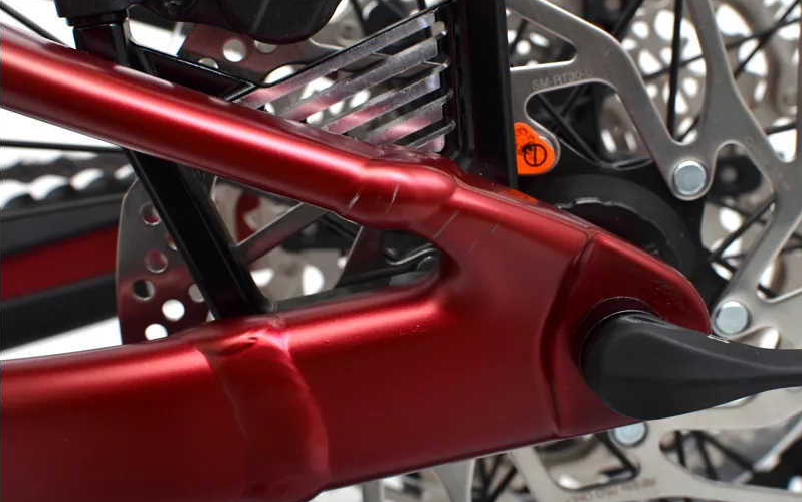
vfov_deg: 24.2
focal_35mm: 54
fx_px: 1170
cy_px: 248
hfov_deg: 37.8
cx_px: 401
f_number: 8
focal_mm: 35
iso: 100
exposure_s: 1/250
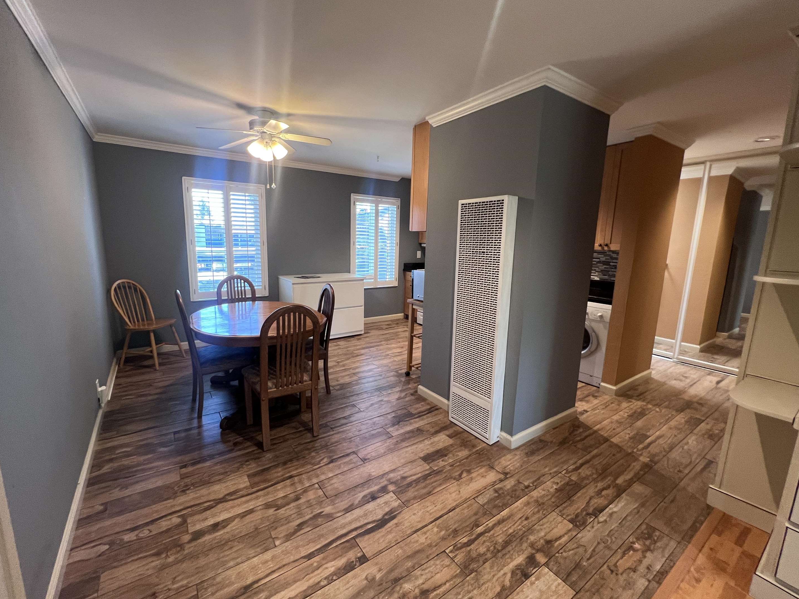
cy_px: 299
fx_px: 323
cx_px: 393
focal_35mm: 14
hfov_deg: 102.1
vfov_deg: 85.7
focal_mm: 1.57
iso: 160
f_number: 1.8
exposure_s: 1/60
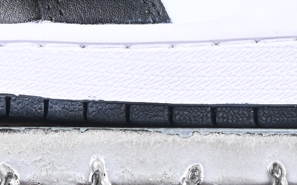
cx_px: 221
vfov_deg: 3.1
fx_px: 3350
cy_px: -202
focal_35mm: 414
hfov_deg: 5.1
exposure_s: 1/60
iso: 160
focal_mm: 50
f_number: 6.3
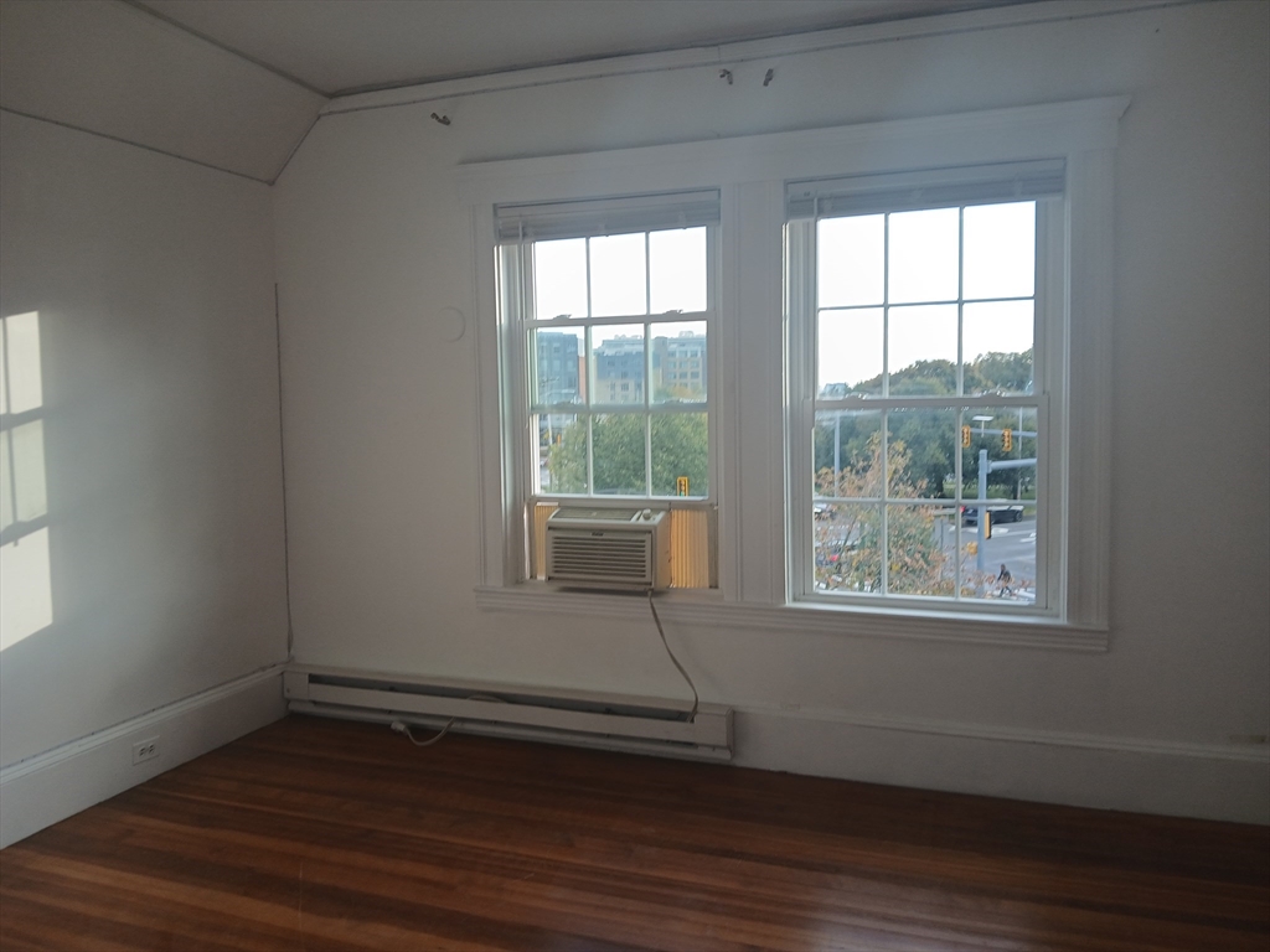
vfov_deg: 53.1
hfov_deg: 67.3
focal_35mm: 26
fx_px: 954
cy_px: 476
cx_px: 635
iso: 32
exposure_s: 1/60
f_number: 1.8
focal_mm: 3.98
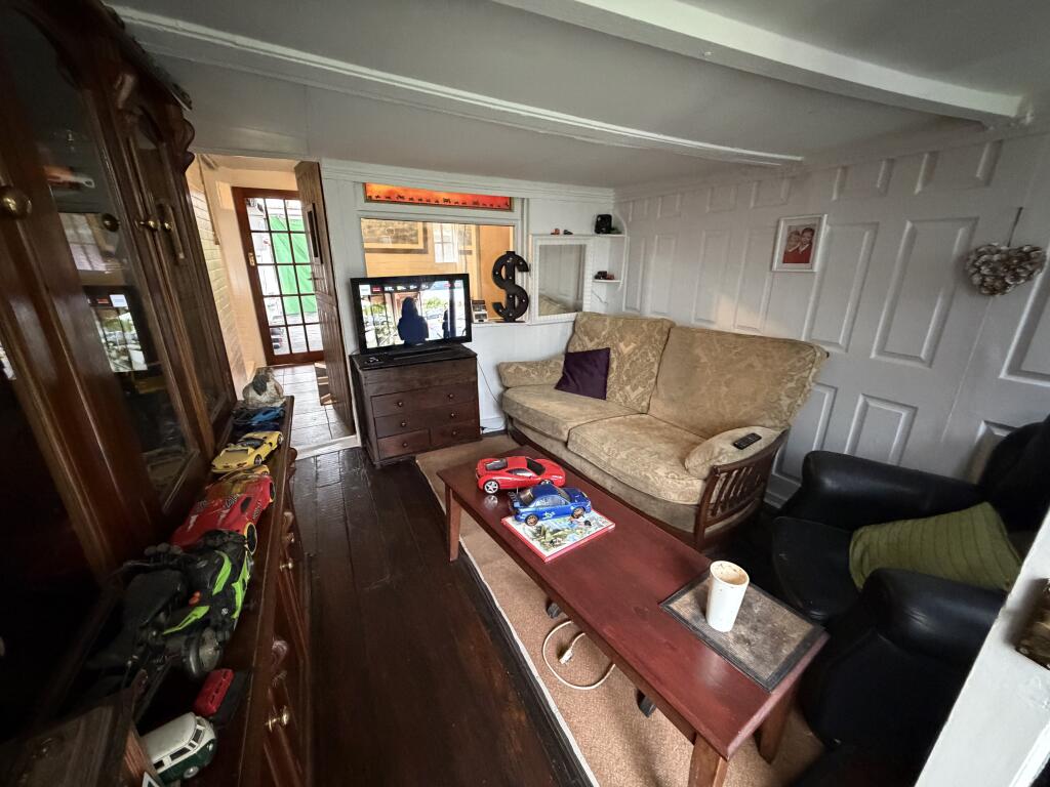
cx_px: 525
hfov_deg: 102.1
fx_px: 425
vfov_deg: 85.7
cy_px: 394
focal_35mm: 14
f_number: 2.2
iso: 1250
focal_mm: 2.22
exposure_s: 1/46
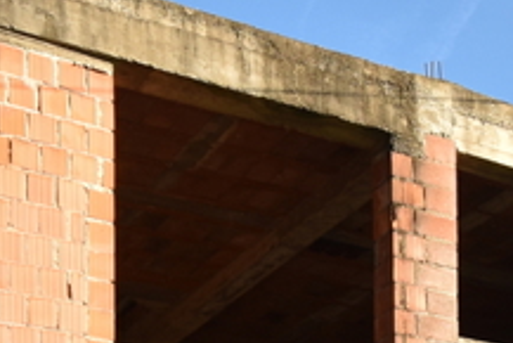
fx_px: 1183
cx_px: 298
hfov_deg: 24.4
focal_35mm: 83
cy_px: 658
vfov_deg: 14.2
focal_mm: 10
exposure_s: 1/400
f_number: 4.5
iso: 200
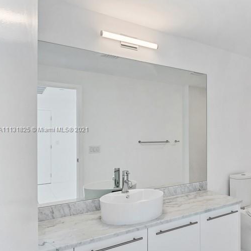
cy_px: 130
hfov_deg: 49.1
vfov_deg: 54.4
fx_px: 244
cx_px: 222
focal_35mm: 30
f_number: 5.6
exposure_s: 1/20
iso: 200
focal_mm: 13
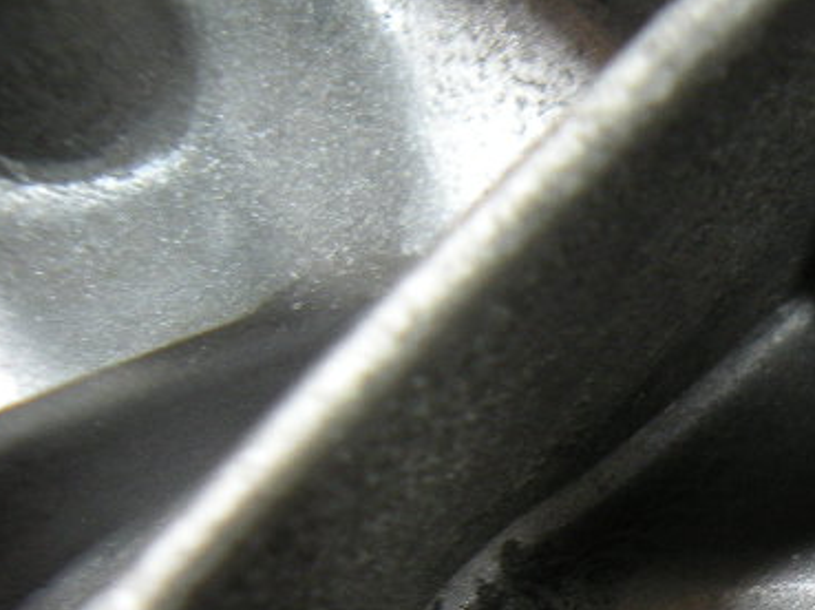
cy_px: 809
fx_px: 1764
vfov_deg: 18.2
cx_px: 965
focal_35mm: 75
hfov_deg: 23.8
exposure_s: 1/66.4
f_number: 2.8
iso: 111
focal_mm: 4.7
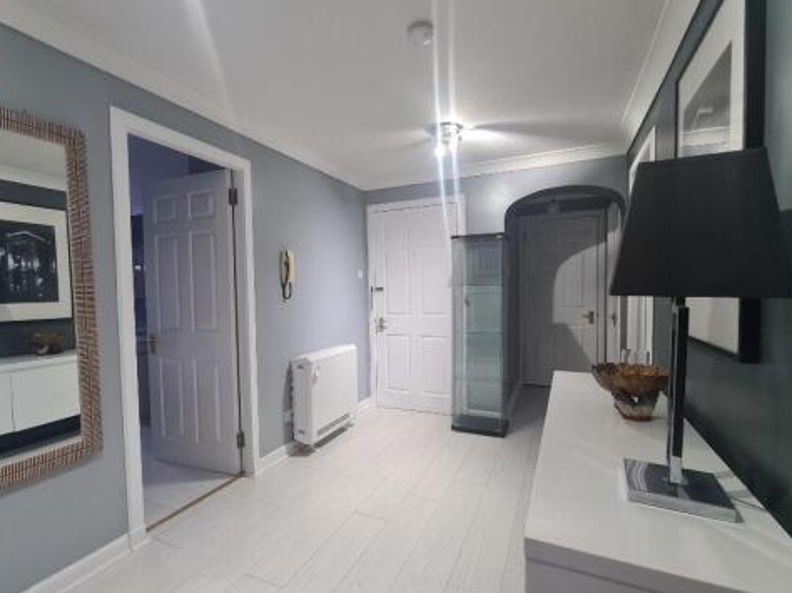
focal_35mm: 16
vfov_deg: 78.0
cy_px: 313
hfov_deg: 94.3
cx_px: 363
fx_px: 366
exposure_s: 1/33
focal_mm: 2.2
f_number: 2.2
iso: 320
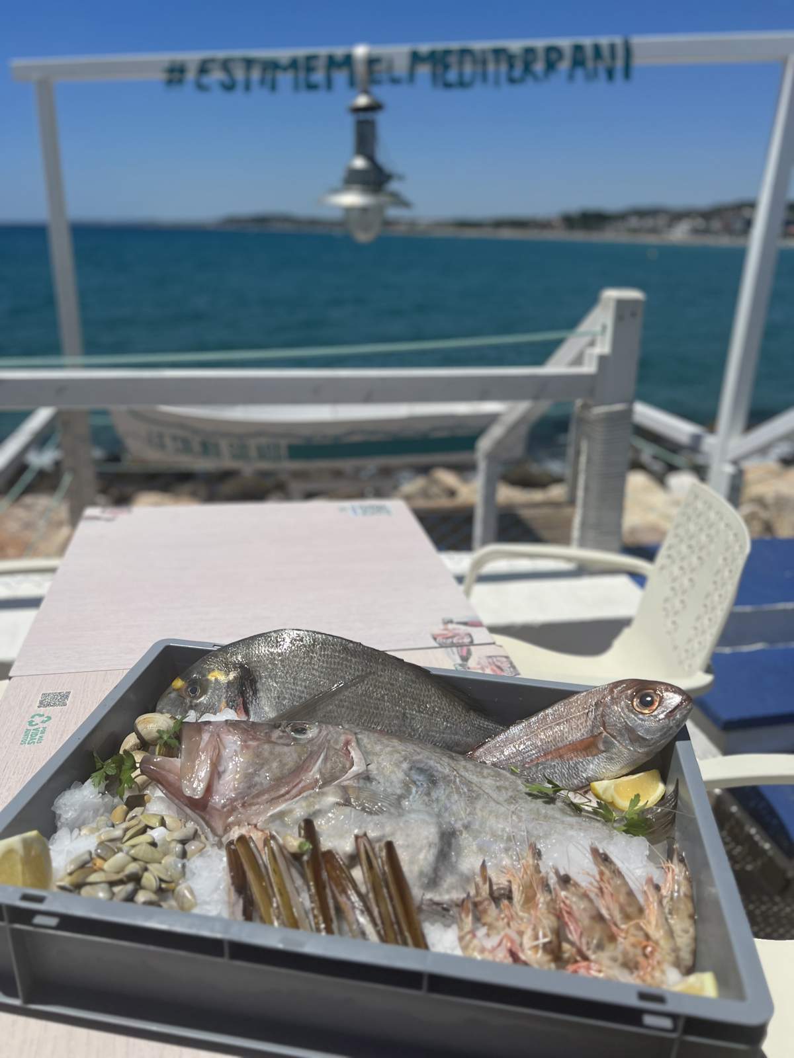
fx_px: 795
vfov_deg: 67.3
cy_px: 529
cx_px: 397
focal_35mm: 26
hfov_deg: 53.1
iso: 50
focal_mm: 5.7
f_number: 1.5
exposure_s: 1/11364
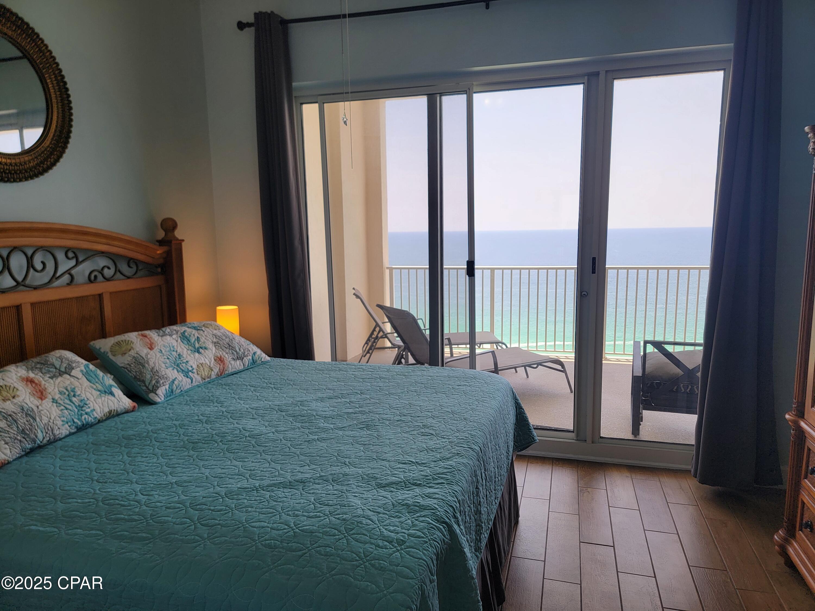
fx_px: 565
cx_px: 408
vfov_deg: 56.8
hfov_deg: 71.6
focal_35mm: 24
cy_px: 306
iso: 16
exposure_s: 1/120
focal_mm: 6.7
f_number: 1.8
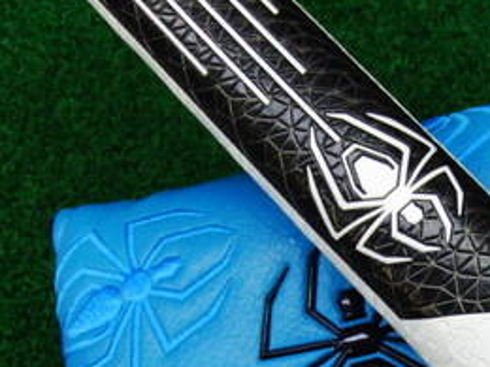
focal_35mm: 91
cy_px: 343
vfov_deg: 16.0
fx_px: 1288
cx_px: 452
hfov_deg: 21.0
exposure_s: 1/80
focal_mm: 6.42
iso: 320
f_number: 3.6
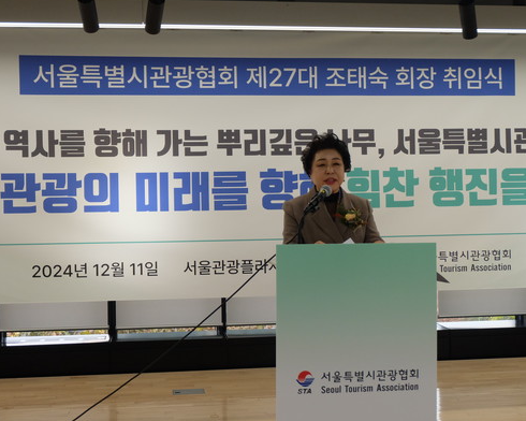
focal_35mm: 54
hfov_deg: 34.7
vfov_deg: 28.1
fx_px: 841
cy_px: 207
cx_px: 267
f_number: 4.7
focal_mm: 31
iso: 1600
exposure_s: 1/350
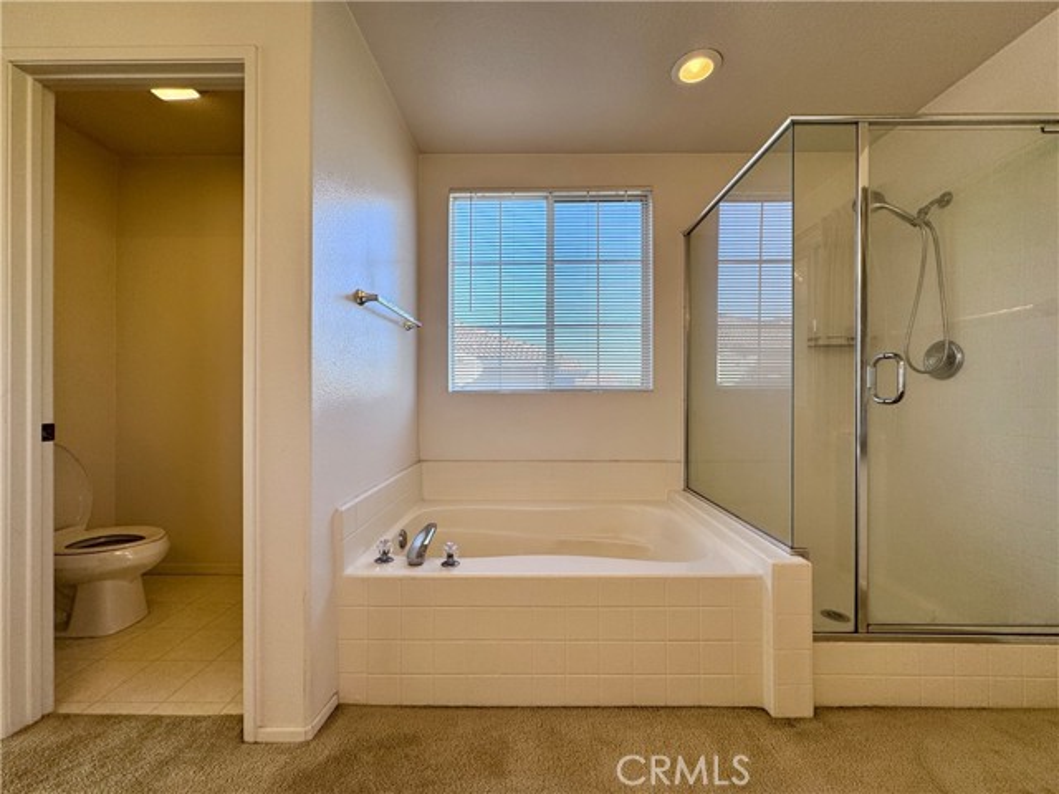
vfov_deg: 85.7
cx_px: 530
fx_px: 428
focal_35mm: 14
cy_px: 397
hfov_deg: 102.1
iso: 64
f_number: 2.2
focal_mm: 2.22
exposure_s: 1/120
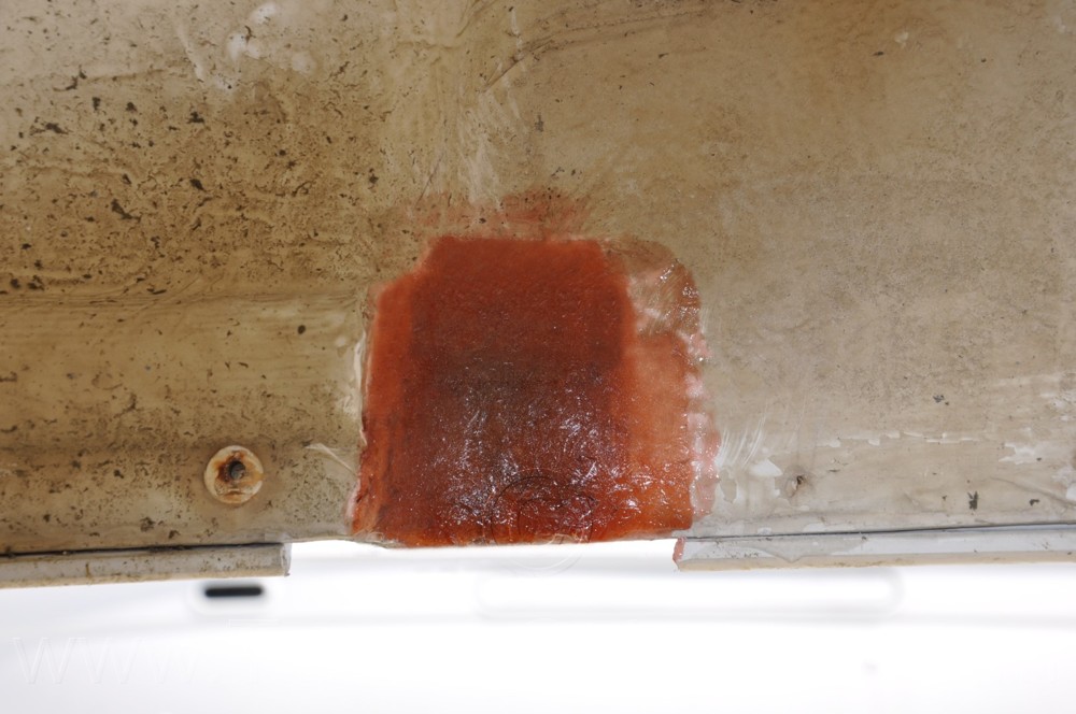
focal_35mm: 78
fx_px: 2328
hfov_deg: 26.0
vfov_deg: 17.4
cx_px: 538
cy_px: 357
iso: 200
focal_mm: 52
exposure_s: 1/200
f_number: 9
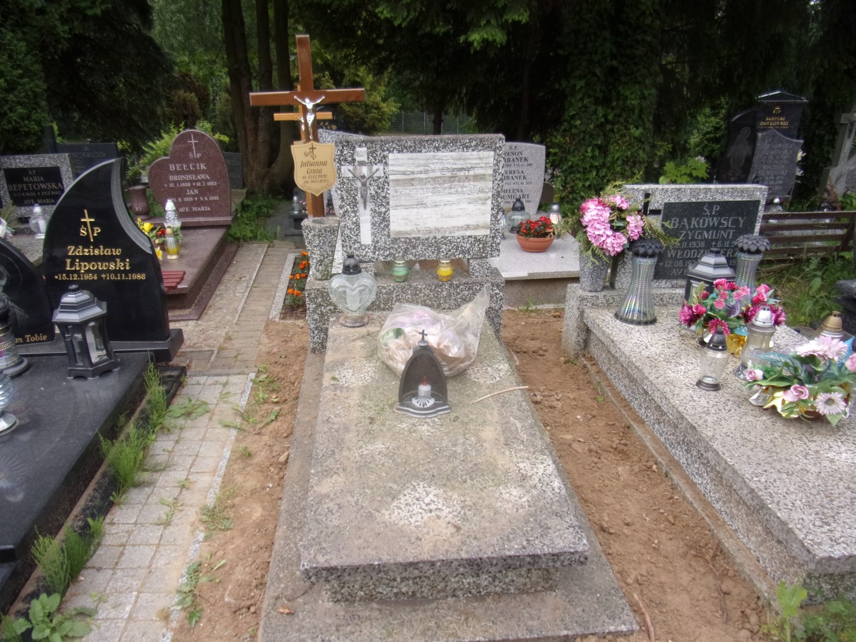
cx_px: 428
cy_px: 321
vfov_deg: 56.8
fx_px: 593
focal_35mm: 24
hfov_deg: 71.6
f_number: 3.3
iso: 80
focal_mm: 4.3
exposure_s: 1/220
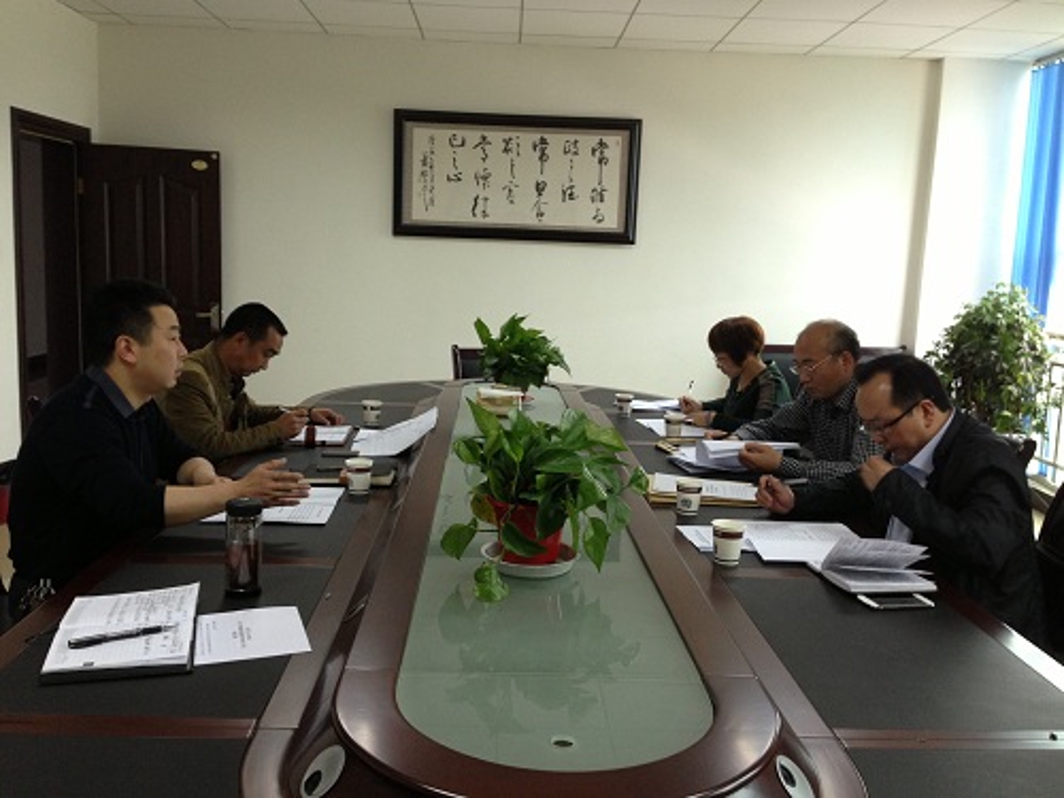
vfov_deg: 42.9
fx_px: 1014
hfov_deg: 55.4
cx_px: 532
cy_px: 399
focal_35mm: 33
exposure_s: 1/20
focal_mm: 4.13
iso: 100
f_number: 2.4
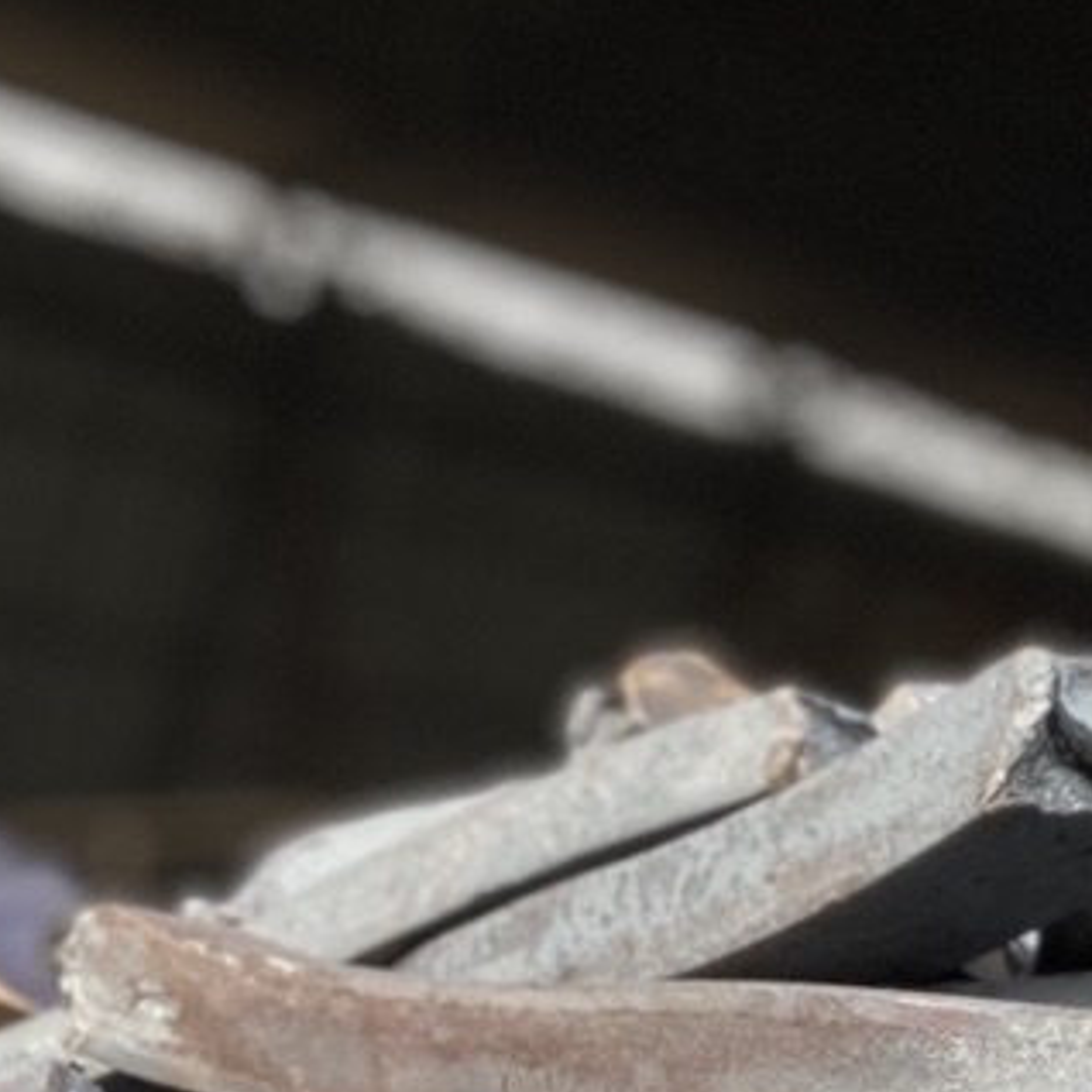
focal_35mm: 130
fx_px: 4640
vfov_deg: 12.4
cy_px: 1916
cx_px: 1367
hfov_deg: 13.0
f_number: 1.8
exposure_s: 1/256
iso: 32
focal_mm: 4.25
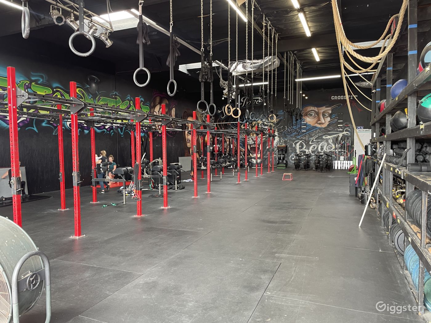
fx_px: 324
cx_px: 216
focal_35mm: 26
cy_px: 162
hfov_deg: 67.3
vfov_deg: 53.1
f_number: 1.6
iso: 125
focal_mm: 4.2
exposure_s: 1/60
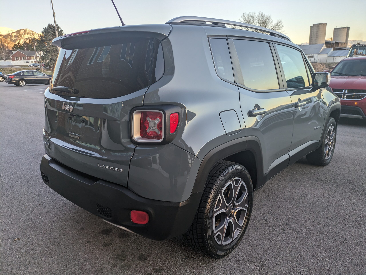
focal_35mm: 25
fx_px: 264
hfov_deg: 69.4
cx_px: 183
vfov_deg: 54.9
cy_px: 138
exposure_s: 1/235
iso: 43
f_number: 1.89
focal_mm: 5.43
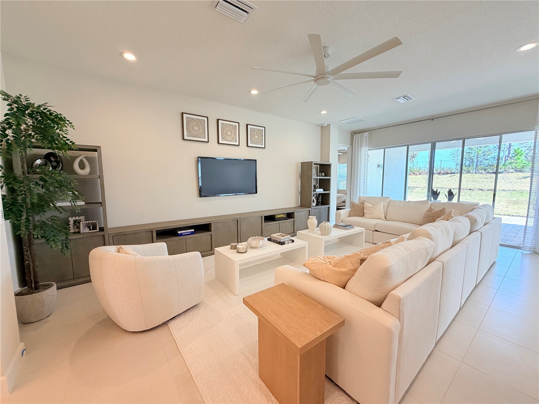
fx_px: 218
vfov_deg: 85.7
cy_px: 202
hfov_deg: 102.1
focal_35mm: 14
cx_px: 270
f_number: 2.2
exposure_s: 1/120
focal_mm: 2.22
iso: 100
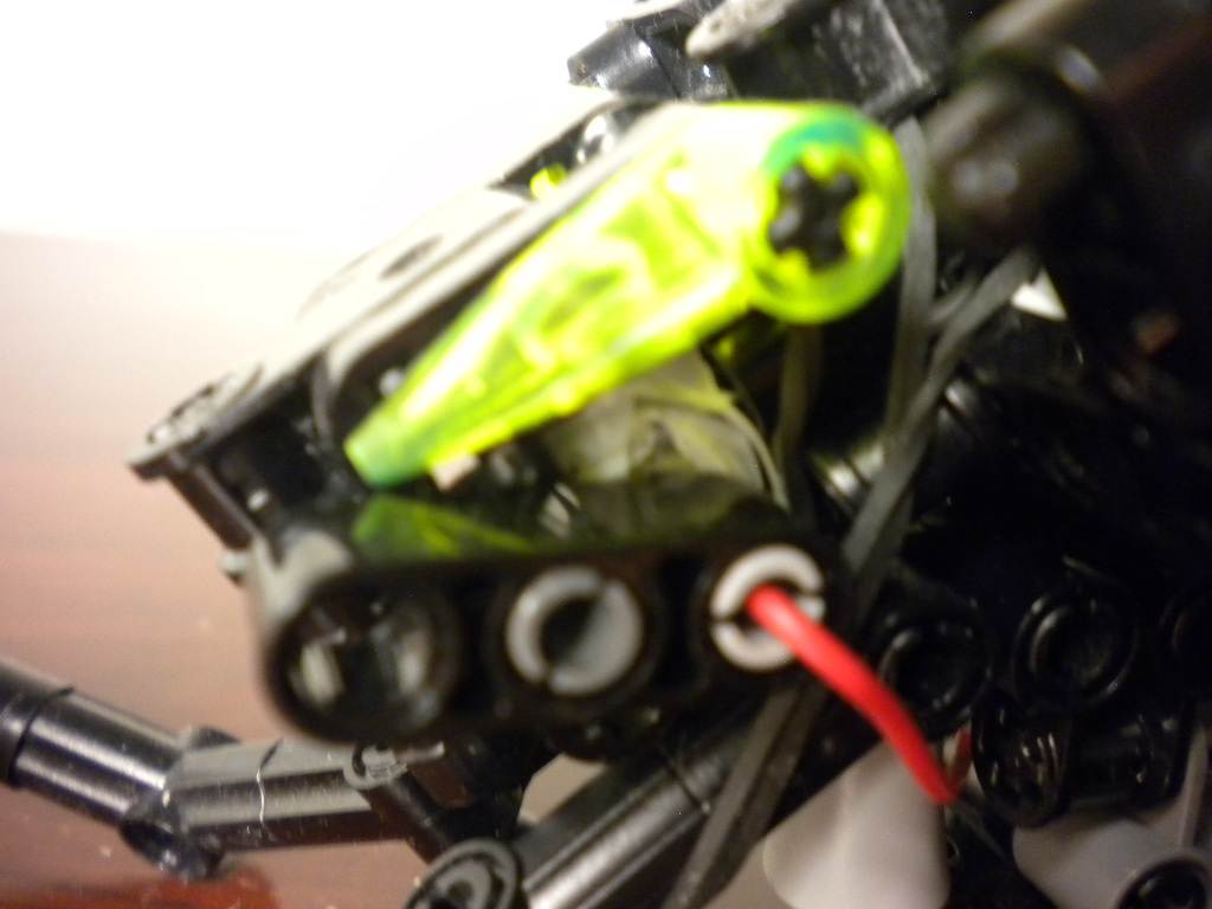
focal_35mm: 35
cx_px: 606
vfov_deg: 40.7
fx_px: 1225
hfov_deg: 52.6
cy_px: 454
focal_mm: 6.3
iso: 400
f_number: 3.1
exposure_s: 1/13.8
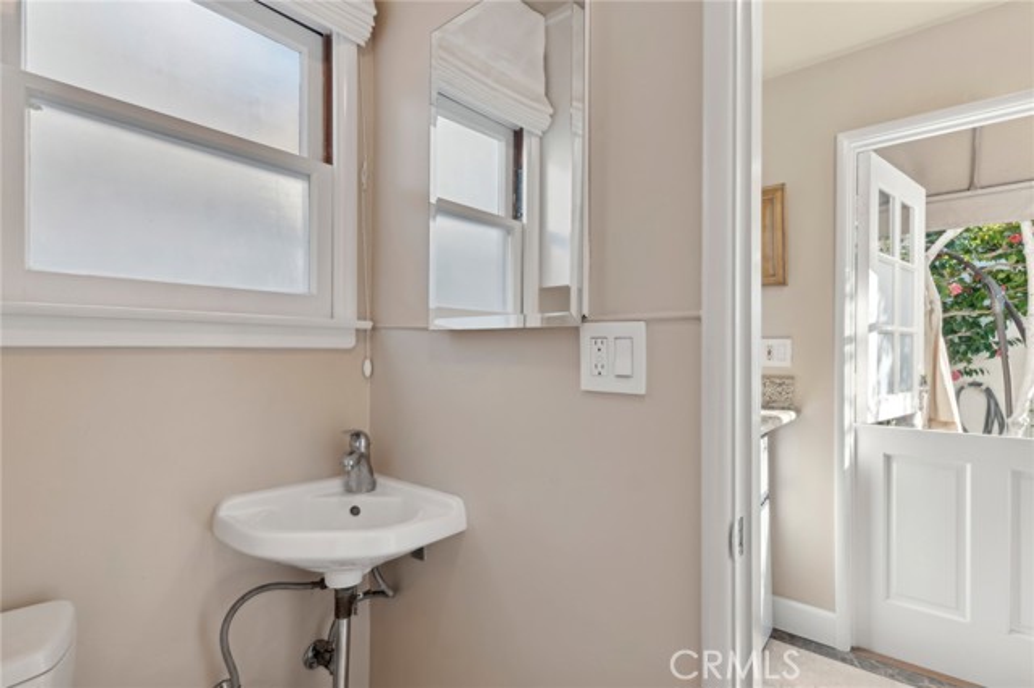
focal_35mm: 17
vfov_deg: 70.4
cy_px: 344
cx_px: 517
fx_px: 488
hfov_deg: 93.3
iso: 100
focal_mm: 17
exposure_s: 1/5
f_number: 9
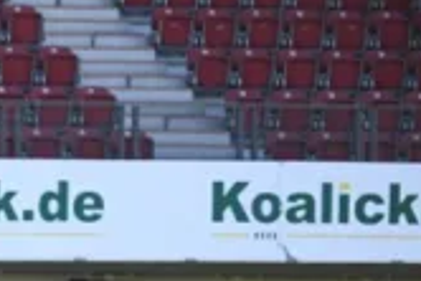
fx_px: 8076
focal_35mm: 690
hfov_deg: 2.9
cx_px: -870
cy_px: 590
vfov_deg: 2.0
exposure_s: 1/2000
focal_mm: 112
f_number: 4.8
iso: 1000
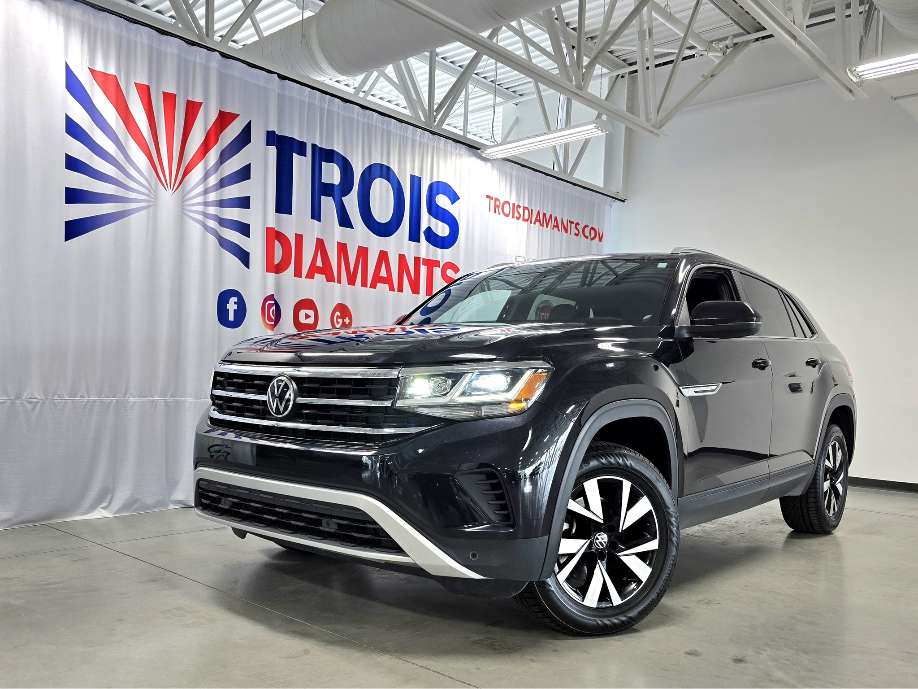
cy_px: 344
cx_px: 459
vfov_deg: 58.9
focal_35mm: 23
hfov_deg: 73.9
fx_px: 610
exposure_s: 1/120
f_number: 1.7
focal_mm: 6.3
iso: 64
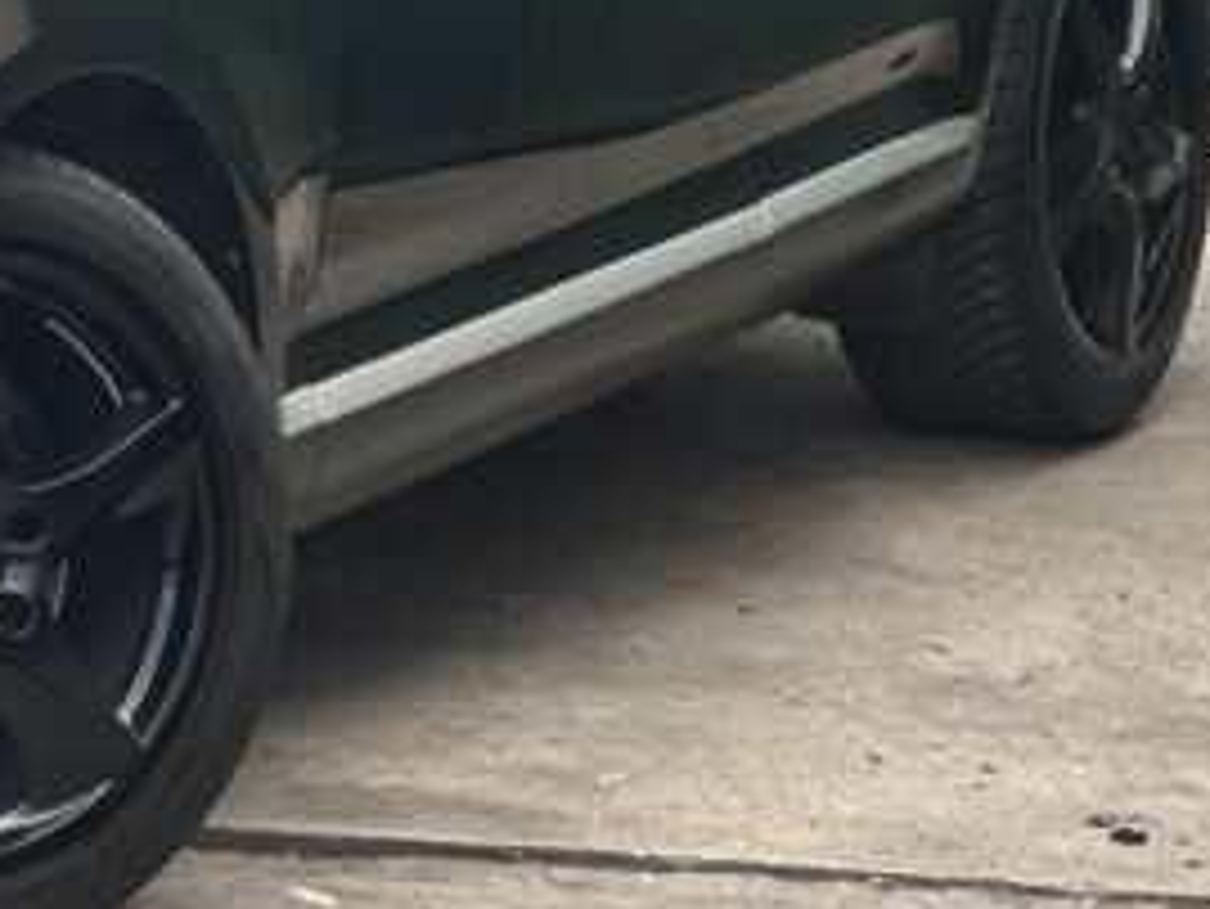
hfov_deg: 8.5
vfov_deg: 6.5
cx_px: -414
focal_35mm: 229
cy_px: -144
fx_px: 8008
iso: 20
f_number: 2.8
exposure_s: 1/128
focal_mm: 9
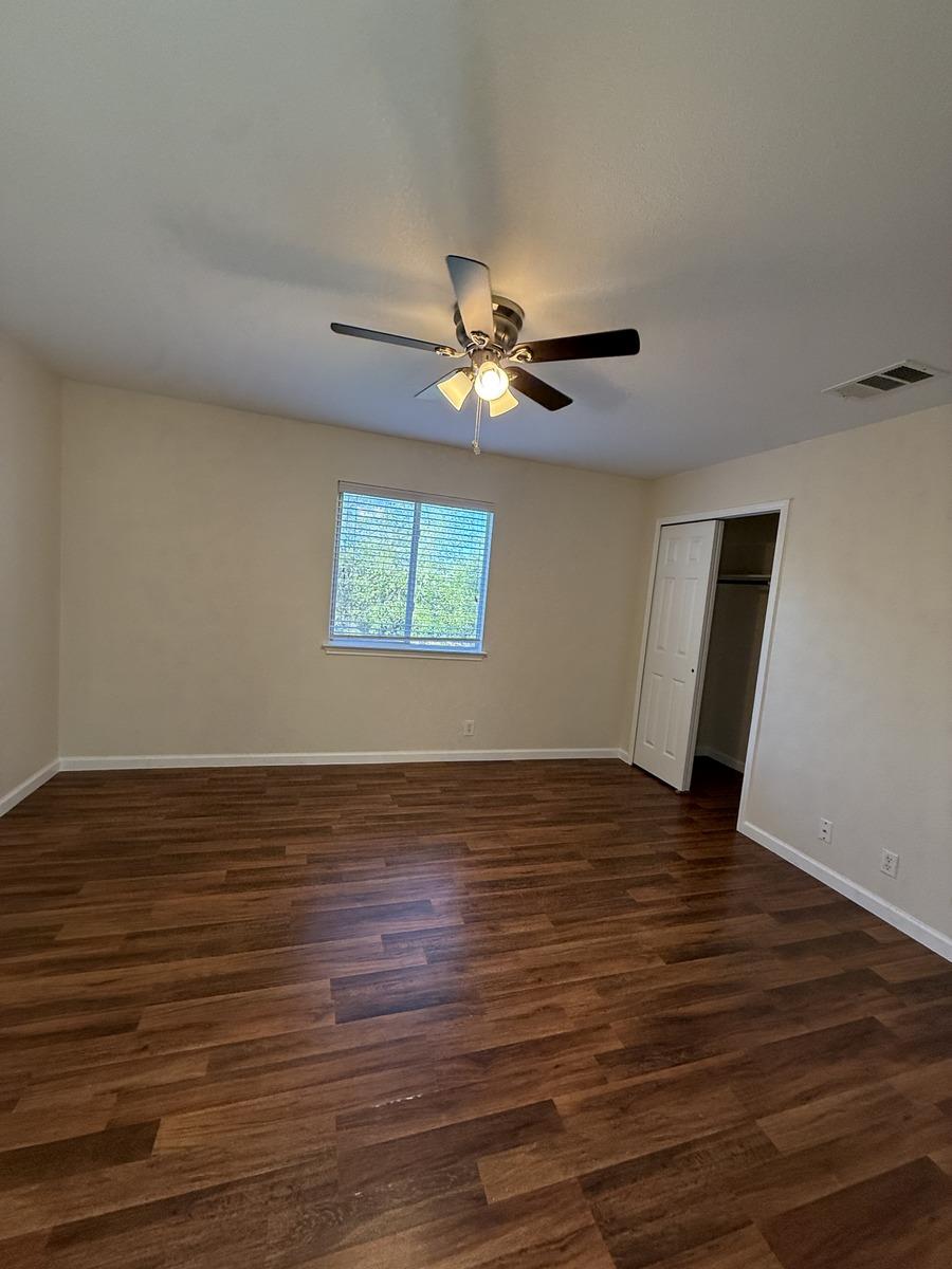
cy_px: 634
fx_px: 513
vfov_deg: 102.1
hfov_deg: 85.7
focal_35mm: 14
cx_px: 476
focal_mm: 2.22
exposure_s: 1/120
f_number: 2.2
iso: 160
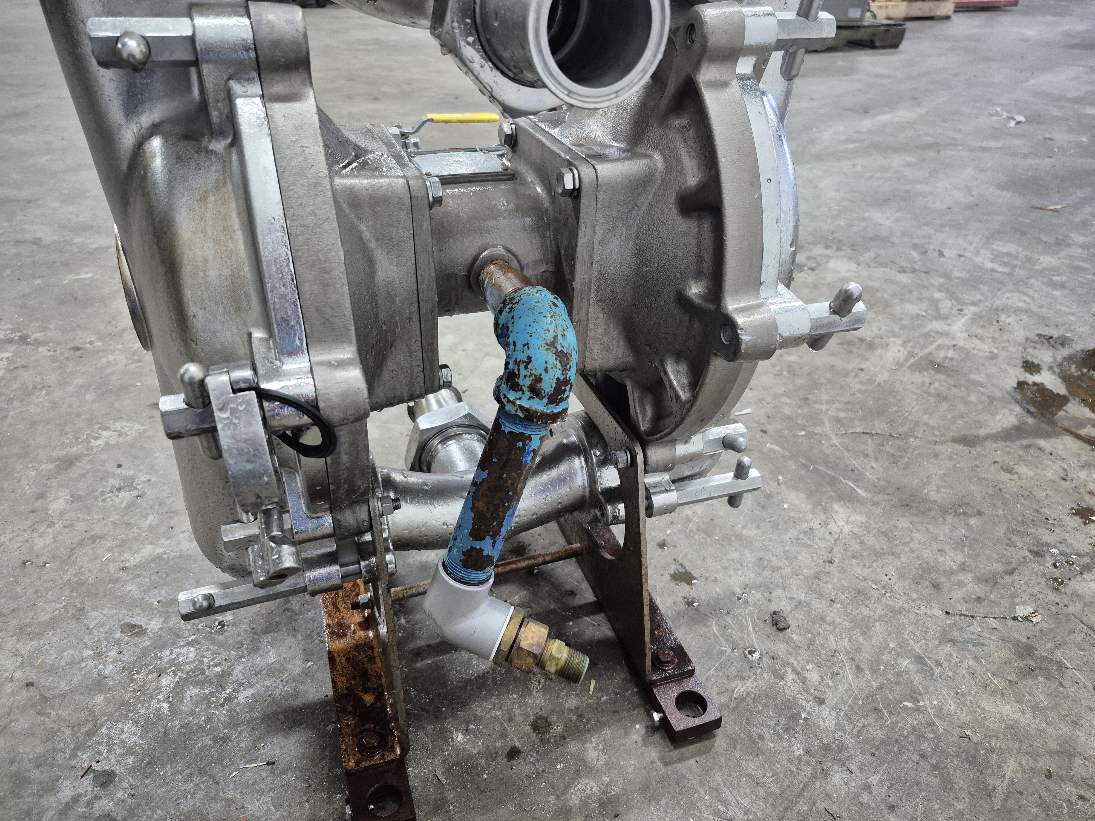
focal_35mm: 23
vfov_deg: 58.9
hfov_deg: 73.9
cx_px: 548
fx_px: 728
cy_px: 410
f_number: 1.8
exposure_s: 1/120
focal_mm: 5.4
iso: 800
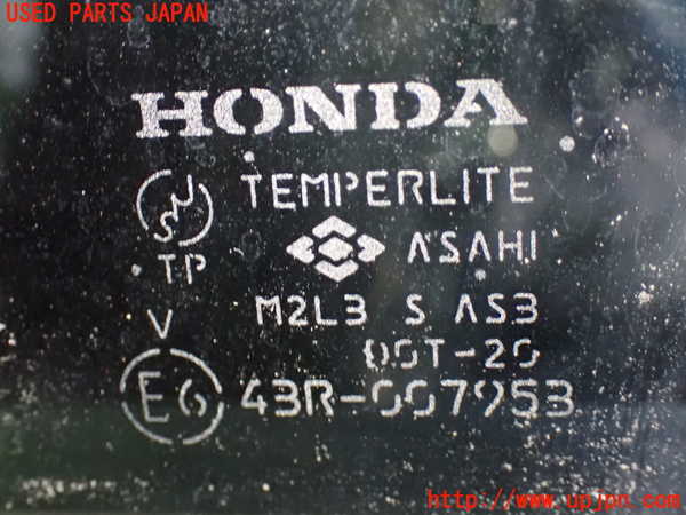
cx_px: 343
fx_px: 1070
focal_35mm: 54
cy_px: 258
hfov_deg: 35.5
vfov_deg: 27.0
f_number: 3.3
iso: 1600
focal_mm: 9.65
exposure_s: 1/20
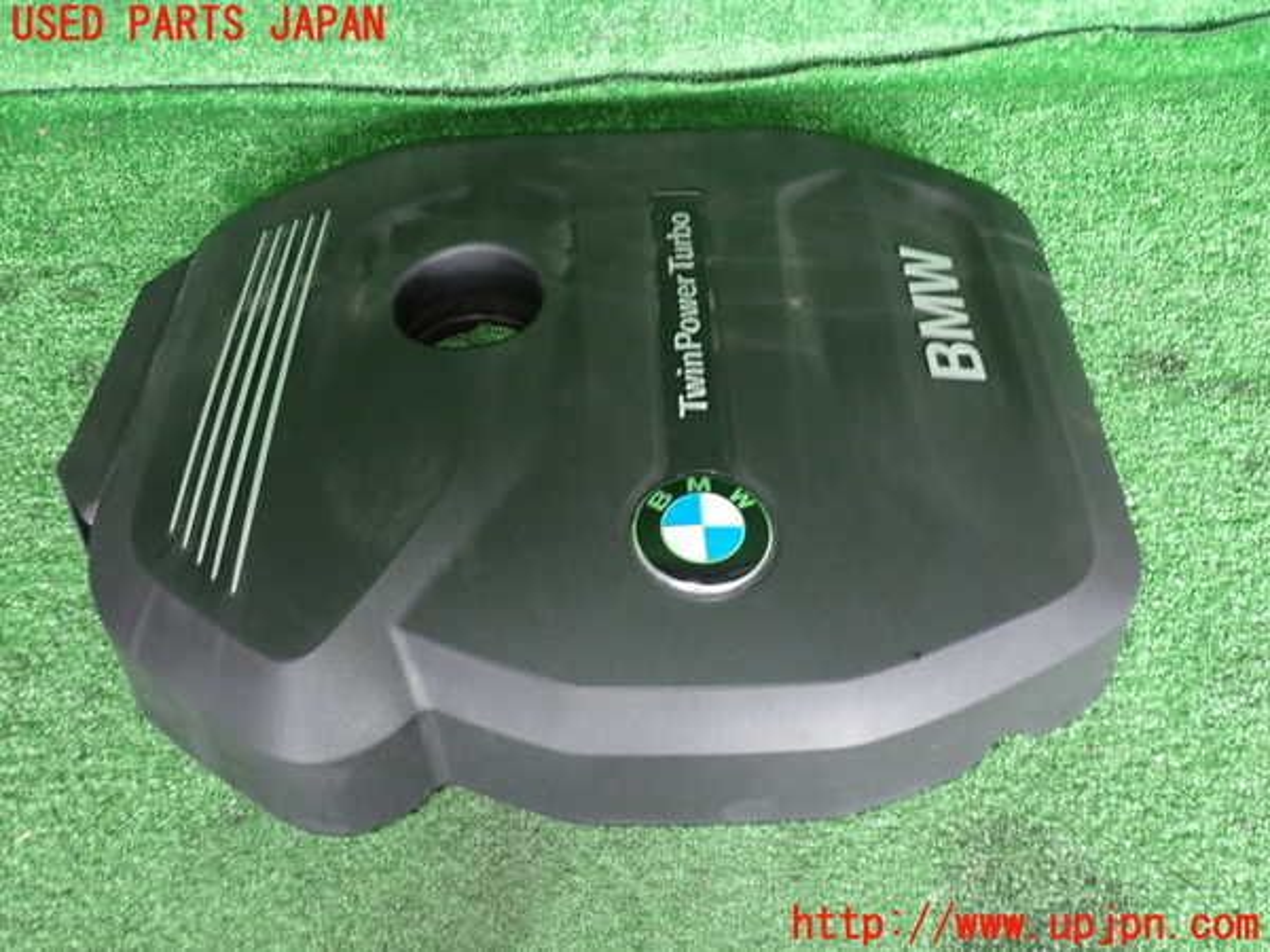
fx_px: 1101
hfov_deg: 60.0
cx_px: 635
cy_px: 476
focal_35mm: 30
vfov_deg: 46.8
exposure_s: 1/30
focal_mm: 5.4
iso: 500
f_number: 2.3
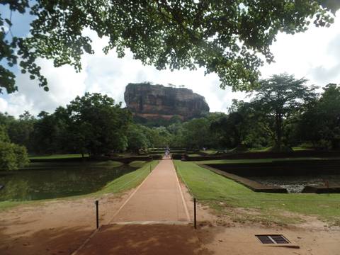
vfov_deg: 58.9
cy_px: 128
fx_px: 226
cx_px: 170
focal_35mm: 23
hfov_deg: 73.9
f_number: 3.5
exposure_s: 1/750
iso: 80
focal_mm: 4.1
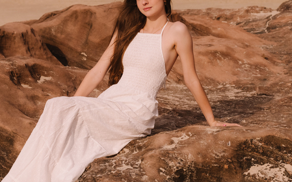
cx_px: 166
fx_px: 1083
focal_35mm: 136
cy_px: 28
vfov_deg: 9.6
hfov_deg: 15.4
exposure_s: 1/2500
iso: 320
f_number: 5
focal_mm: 50
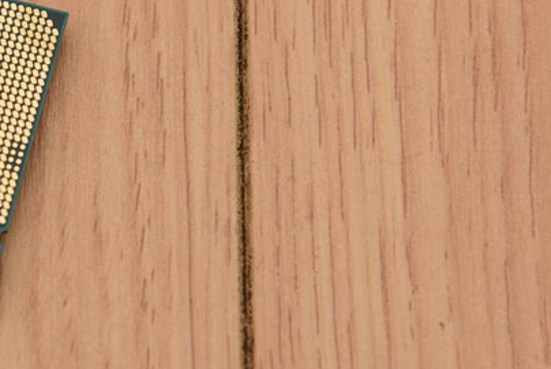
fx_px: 5453
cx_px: -116
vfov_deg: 3.9
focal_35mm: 356
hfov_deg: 5.8
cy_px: 176
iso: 1600
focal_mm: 120
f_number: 5.6
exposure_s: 1/60
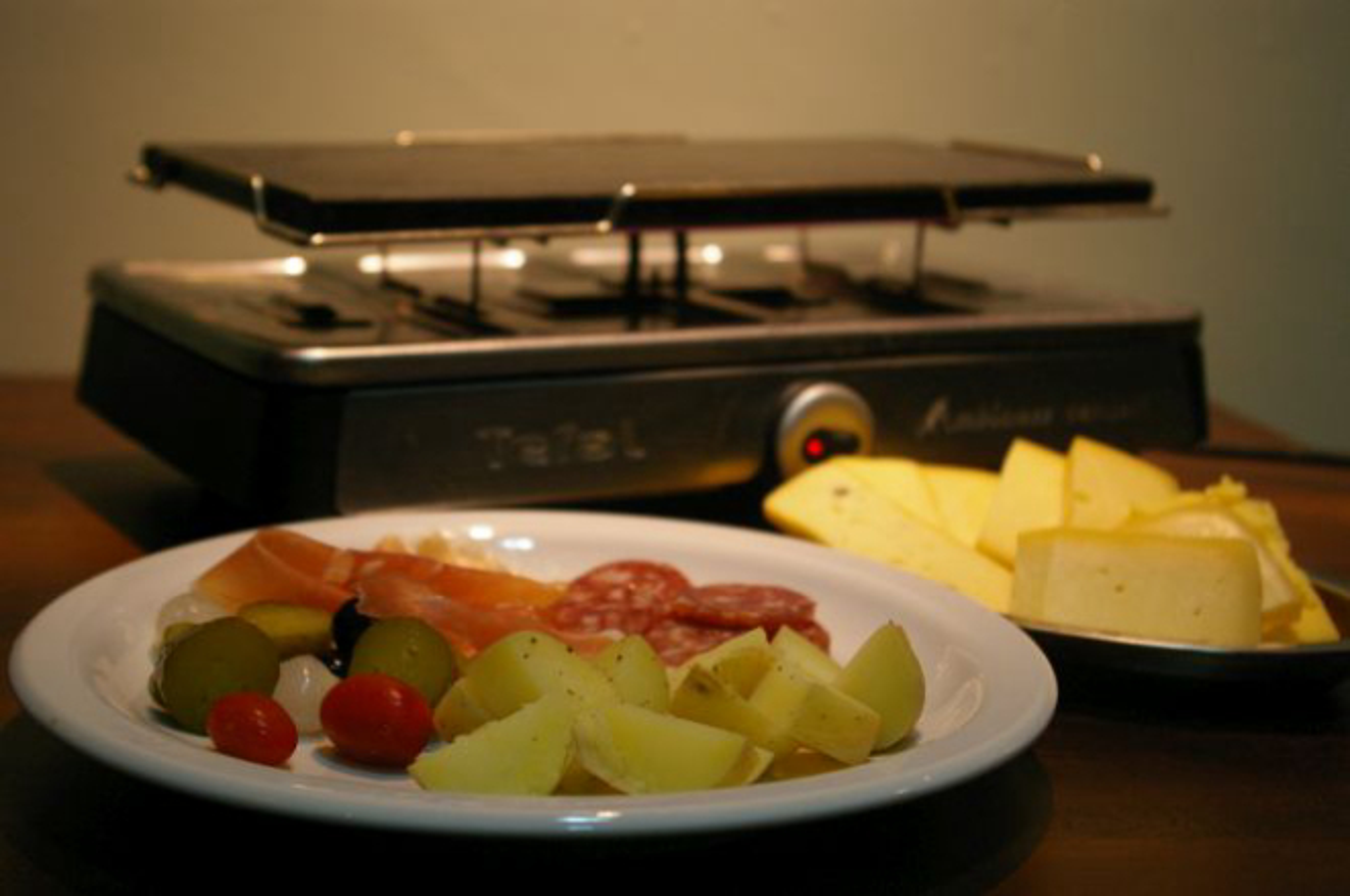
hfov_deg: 33.4
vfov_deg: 22.6
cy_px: 448
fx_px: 2247
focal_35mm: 60
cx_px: 675
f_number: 5.6
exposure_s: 1/90
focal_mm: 40
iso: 800
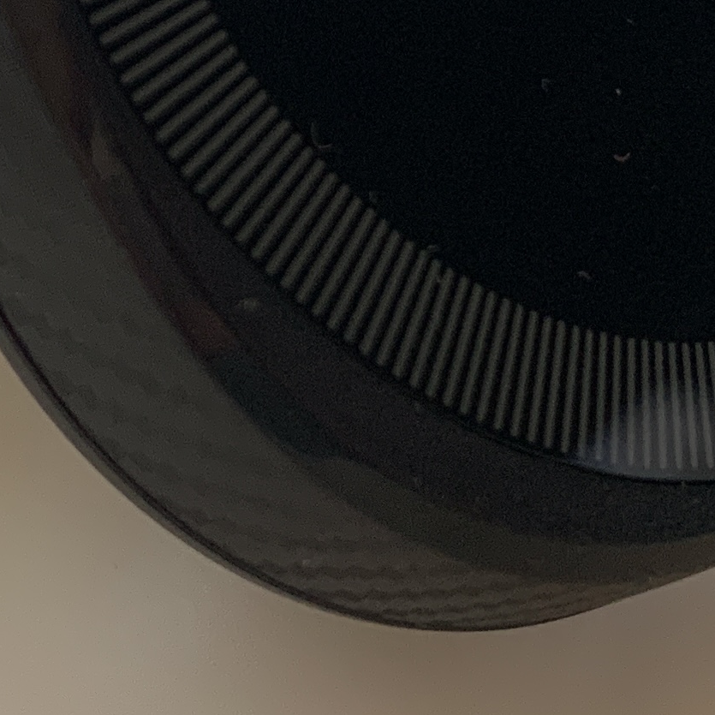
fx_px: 2594
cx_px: -21
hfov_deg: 15.4
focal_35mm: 111
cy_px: 7
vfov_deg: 15.4
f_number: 1.8
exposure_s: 1/121
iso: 100
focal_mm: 4.25
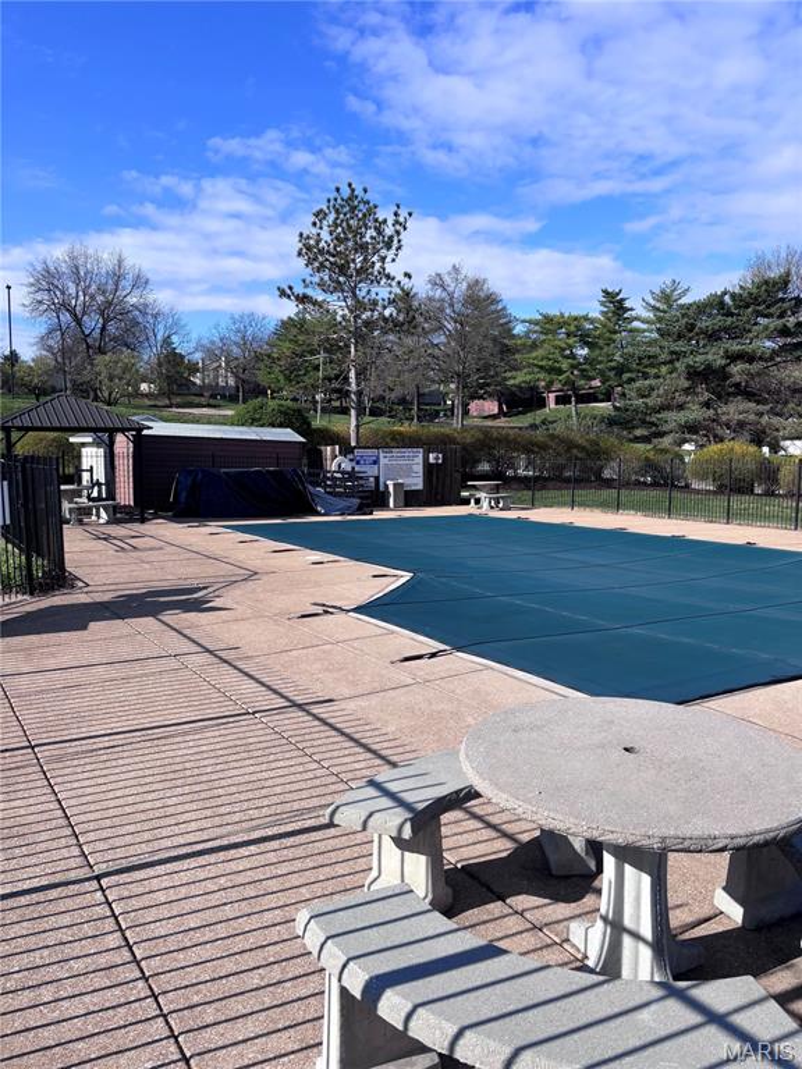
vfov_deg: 67.3
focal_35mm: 26
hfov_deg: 53.1
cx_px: 401
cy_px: 534
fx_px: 803
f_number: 1.6
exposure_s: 1/3205
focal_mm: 5.96
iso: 50
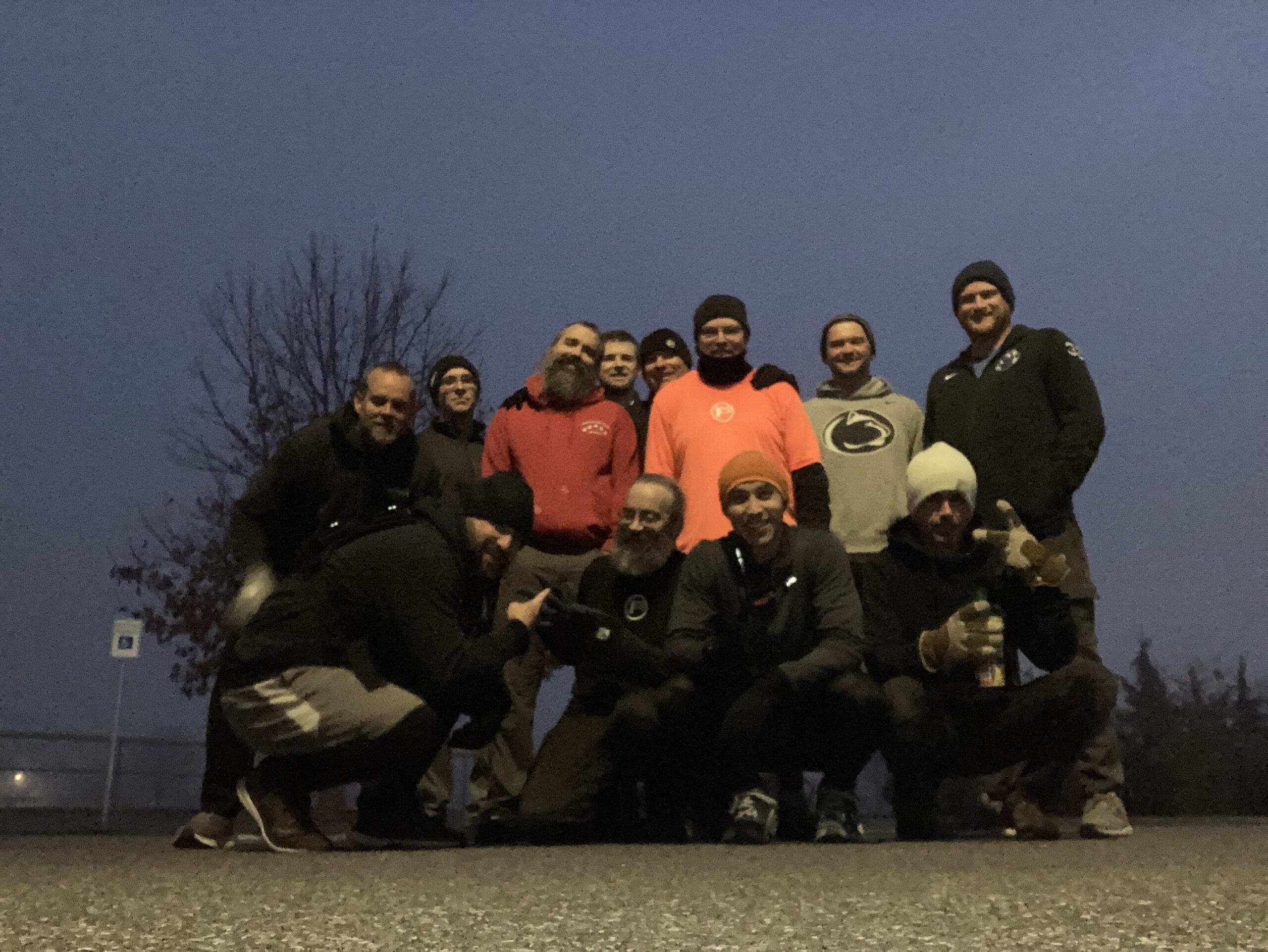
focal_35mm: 32
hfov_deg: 56.8
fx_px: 1173
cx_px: 634
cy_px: 476
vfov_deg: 44.2
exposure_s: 1/16
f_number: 2.2
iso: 640
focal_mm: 2.87
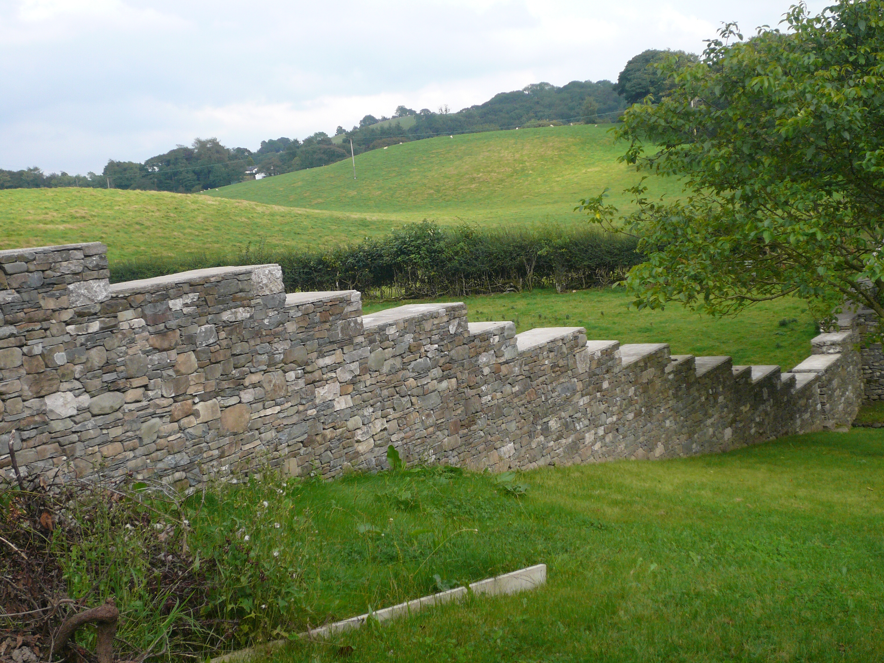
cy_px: 332
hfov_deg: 38.9
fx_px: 1251
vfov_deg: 29.7
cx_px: 442
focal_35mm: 49
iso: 100
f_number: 3.6
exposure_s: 1/250
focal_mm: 8.1
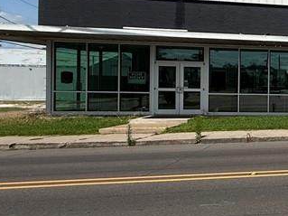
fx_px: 374
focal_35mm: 45
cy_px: 90
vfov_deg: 32.1
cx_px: 441
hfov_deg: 27.5
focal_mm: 2.22
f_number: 2.2
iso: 50
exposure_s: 1/3460
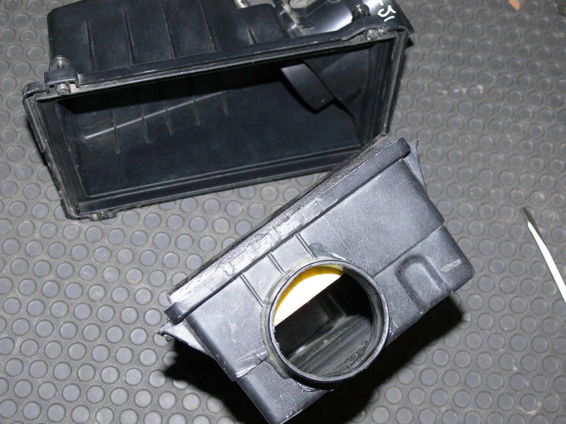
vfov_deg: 30.9
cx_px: 271
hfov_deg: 40.4
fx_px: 768
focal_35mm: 47
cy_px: 232
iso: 100
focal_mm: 8.6
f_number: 2.8
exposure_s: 1/30
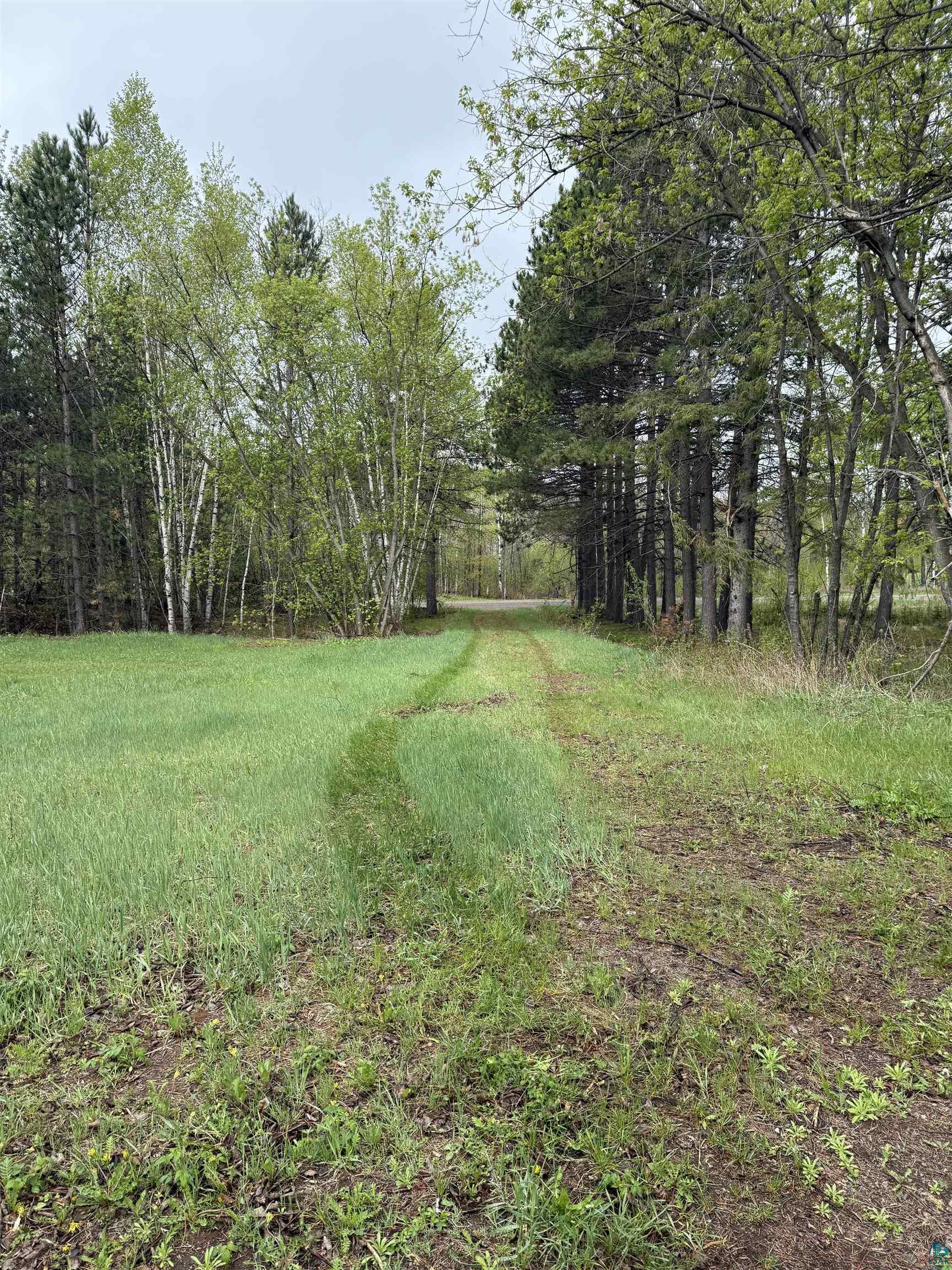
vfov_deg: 71.6
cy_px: 635
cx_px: 476
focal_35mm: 24
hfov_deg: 56.8
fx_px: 880
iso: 100
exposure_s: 1/1653
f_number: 1.78
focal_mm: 6.76
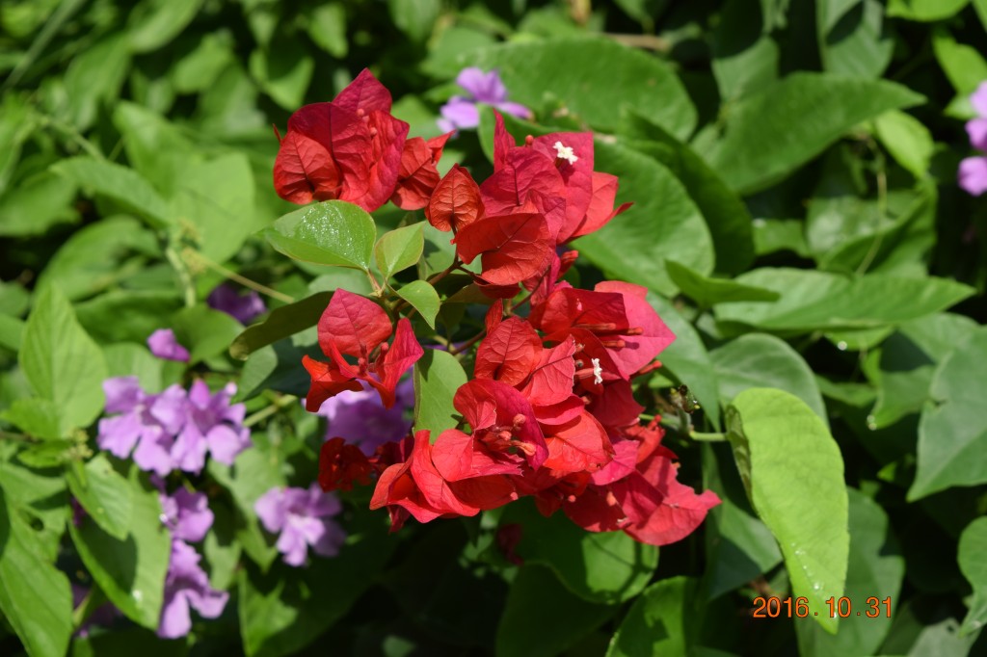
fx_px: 2138
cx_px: 494
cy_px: 328
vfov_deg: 17.5
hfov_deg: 26.0
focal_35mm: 78
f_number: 8
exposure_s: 1/500
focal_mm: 52
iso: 200
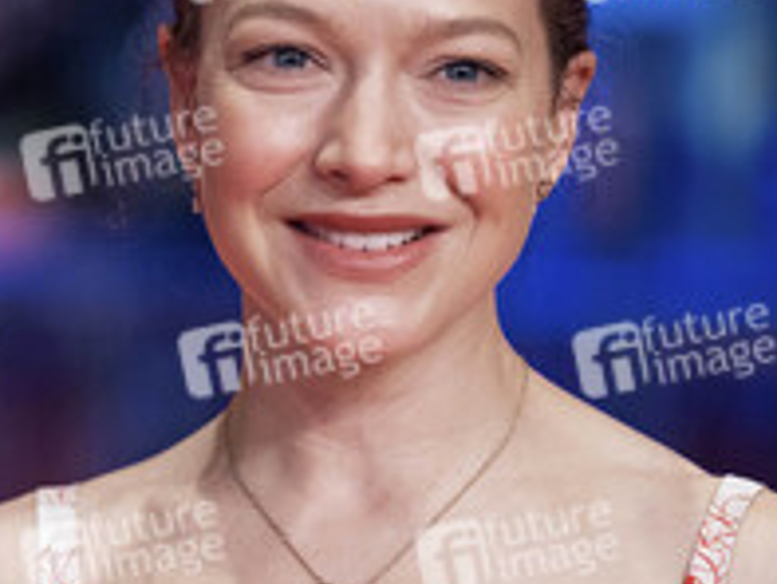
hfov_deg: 4.3
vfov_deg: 3.2
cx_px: 176
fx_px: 10354
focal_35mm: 461
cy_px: 253
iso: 2500
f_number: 2.8
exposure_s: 1/160
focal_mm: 140
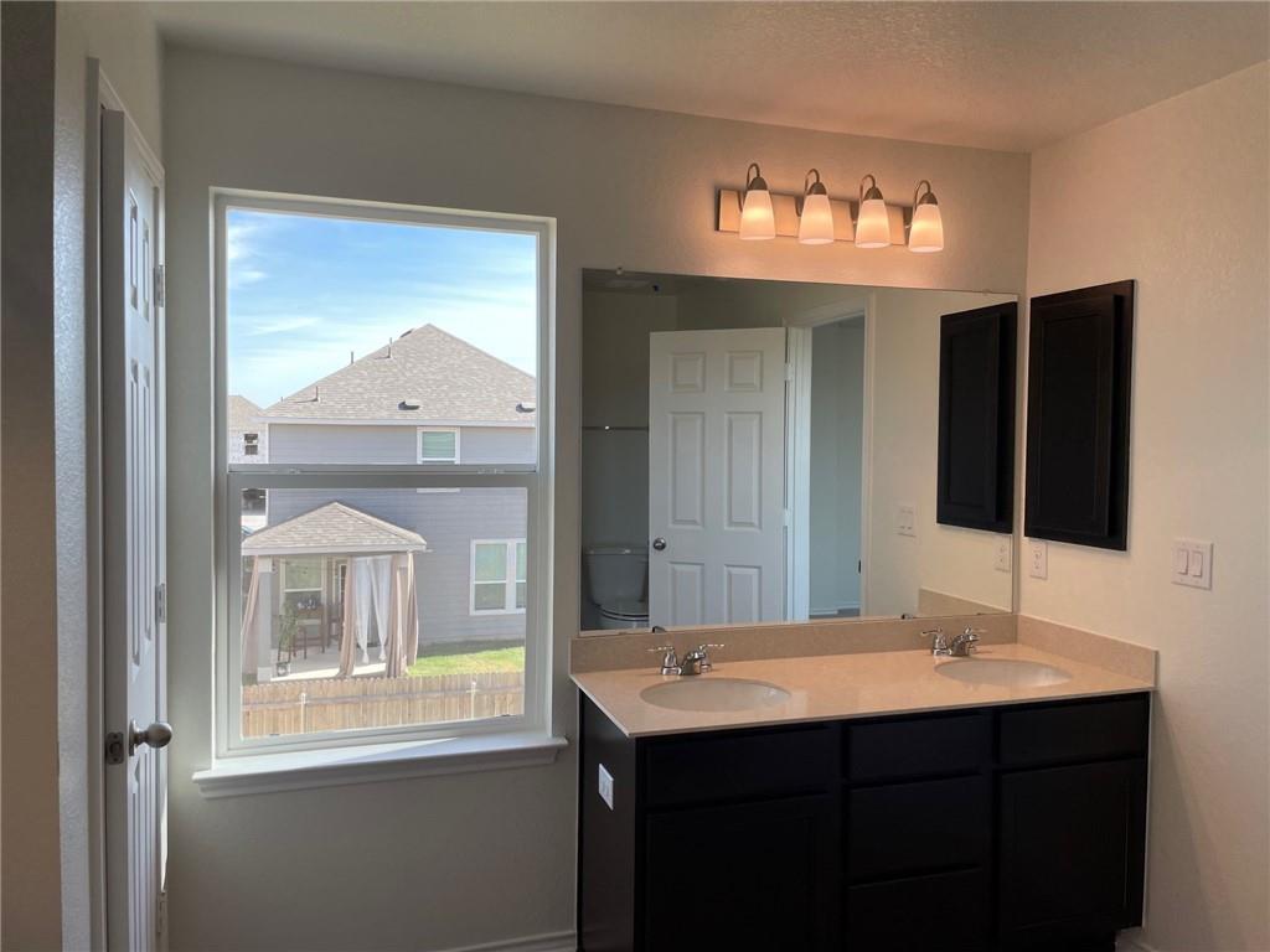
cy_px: 476
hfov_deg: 67.3
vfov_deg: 53.1
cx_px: 635
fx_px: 954
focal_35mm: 26
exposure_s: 1/295
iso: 32
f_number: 1.6
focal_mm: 4.2
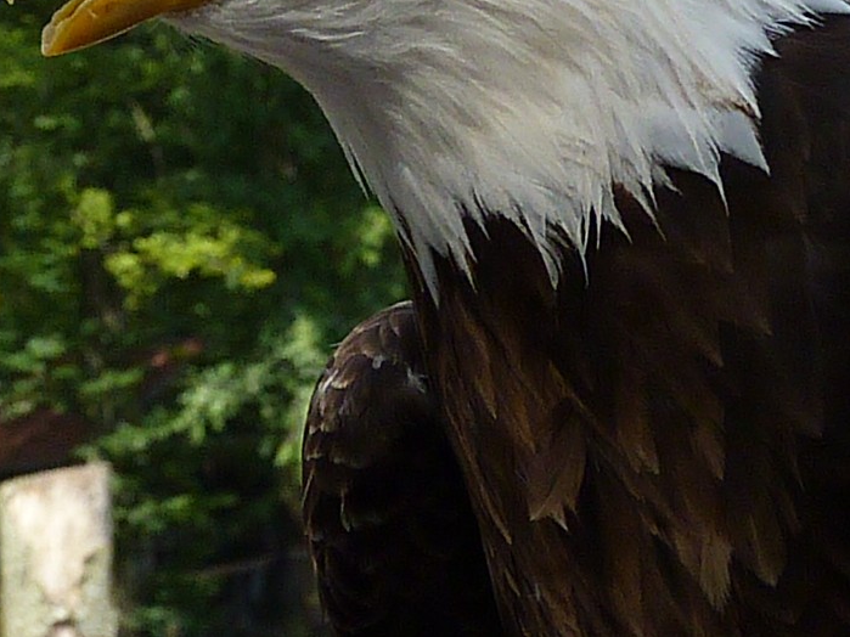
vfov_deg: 7.1
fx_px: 5107
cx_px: 366
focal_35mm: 208
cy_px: 5
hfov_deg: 9.5
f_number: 5.6
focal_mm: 18.2
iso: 800
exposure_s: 1/1000
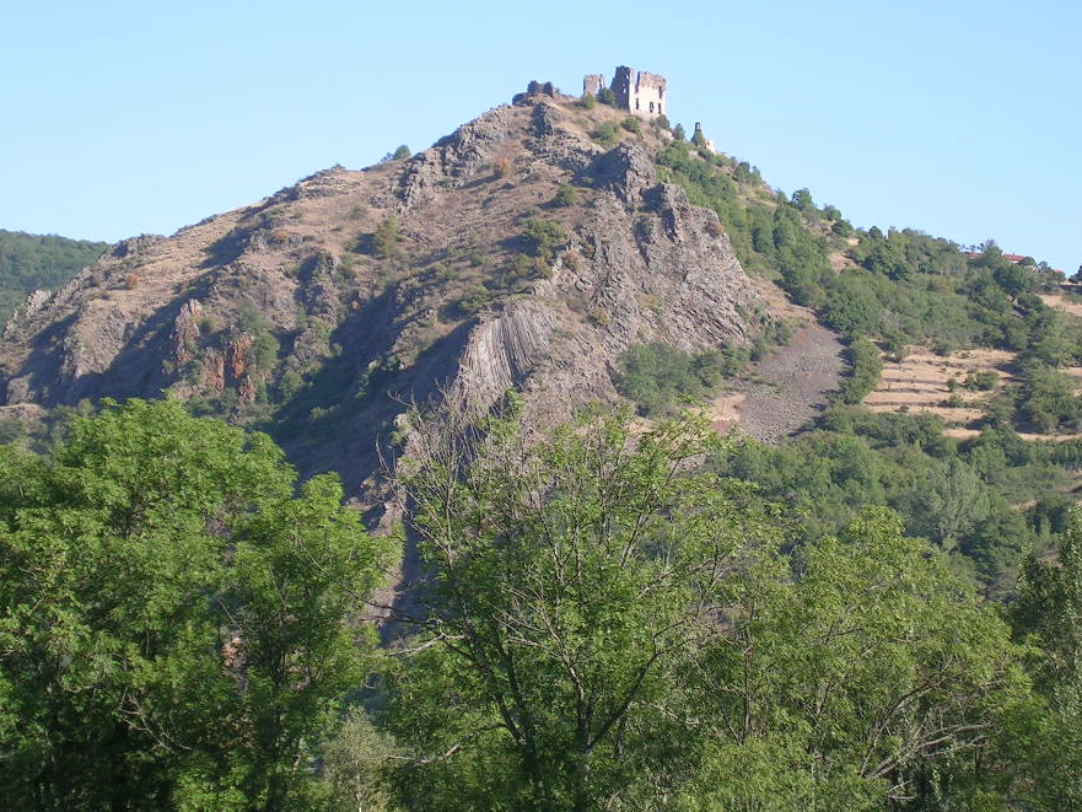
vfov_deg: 12.1
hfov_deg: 16.1
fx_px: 3814
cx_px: 544
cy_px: 353
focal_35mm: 122
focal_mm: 16.2
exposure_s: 1/212
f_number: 4.9
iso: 50
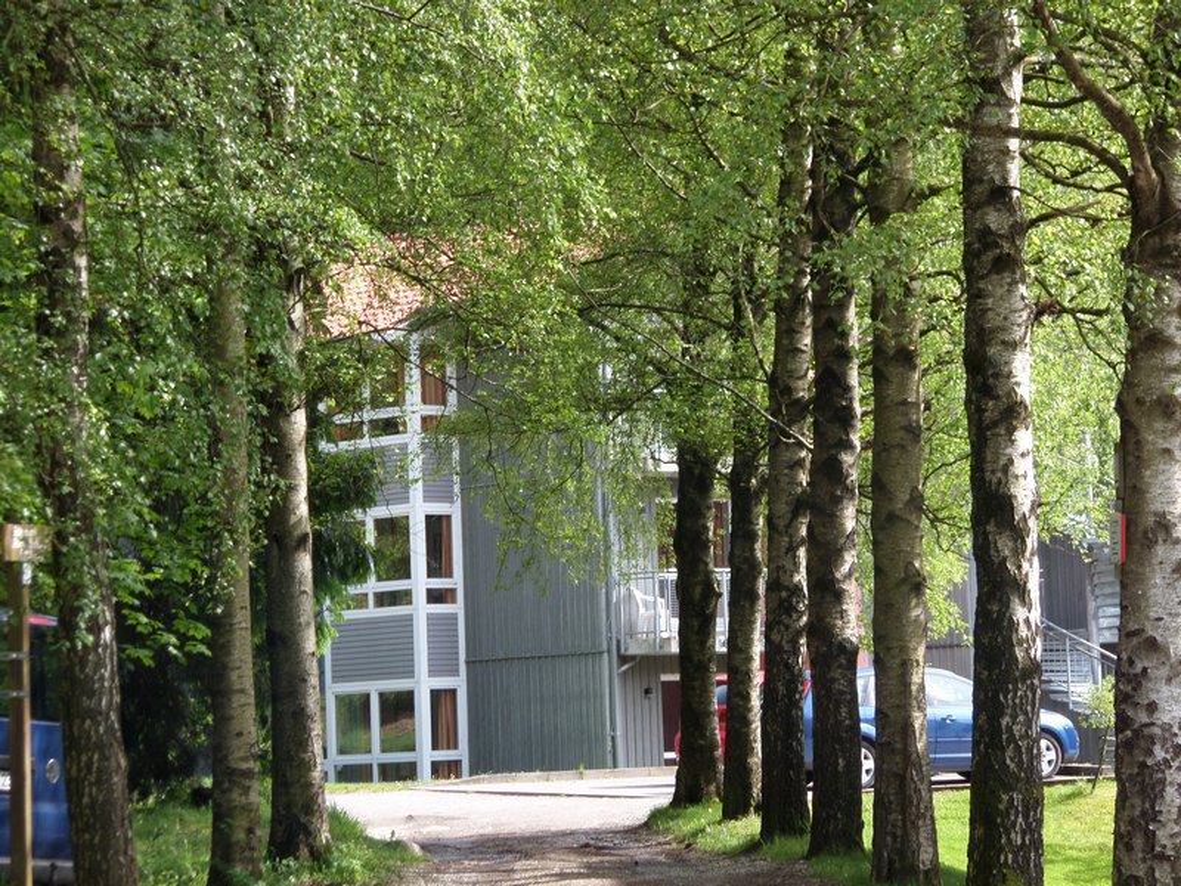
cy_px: 443
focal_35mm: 134
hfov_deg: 14.7
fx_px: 4572
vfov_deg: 11.1
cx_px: 590
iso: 80
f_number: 5.8
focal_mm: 24.1
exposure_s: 1/60
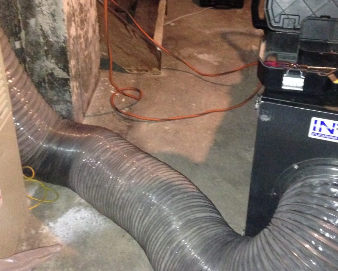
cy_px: 115
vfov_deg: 29.1
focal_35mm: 52
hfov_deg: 36.0
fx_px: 520
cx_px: 173
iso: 640
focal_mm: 4.12
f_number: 2.4
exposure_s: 1/16
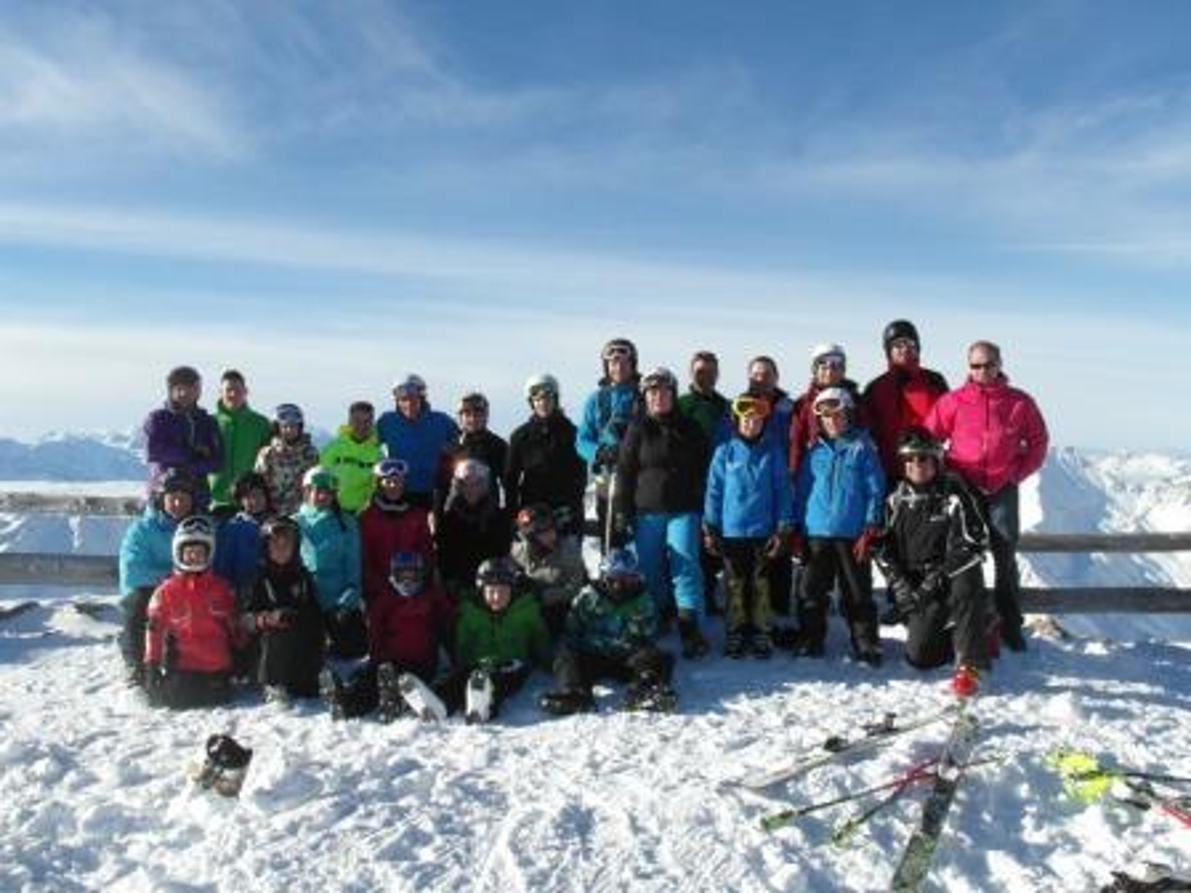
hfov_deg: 45.8
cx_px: 596
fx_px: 1411
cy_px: 446
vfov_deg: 35.1
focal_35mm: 41
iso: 80
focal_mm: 6.8
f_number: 7
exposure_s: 1/250
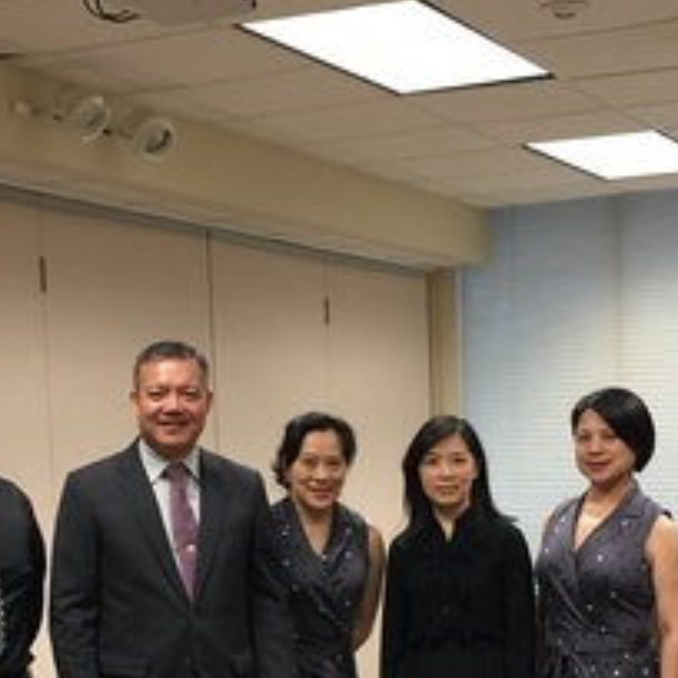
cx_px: 339
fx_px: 1728
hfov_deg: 22.2
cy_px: 656
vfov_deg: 21.5
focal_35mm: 78
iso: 50
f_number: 2.2
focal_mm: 4.15
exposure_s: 1/15
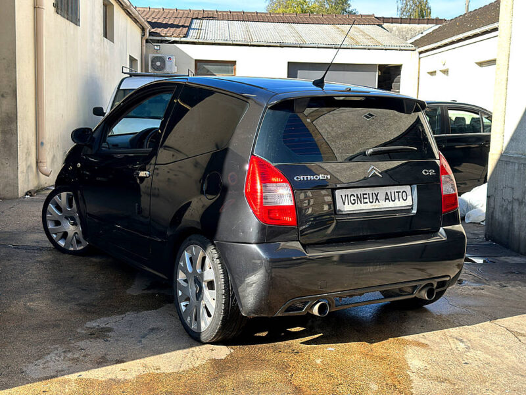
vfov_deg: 30.3
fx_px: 729
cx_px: 263
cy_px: 198
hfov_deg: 39.7
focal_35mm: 48
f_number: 1.78
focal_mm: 6.86
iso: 64
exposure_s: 1/830
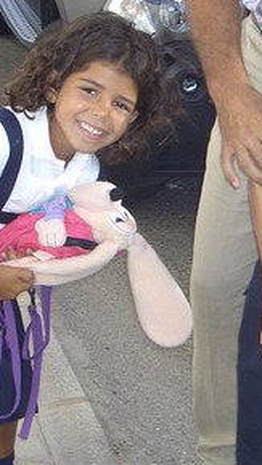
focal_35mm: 94
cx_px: 244
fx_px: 1159
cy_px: 188
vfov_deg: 22.6
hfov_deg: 12.8
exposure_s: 1/640
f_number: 2.8
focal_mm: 8
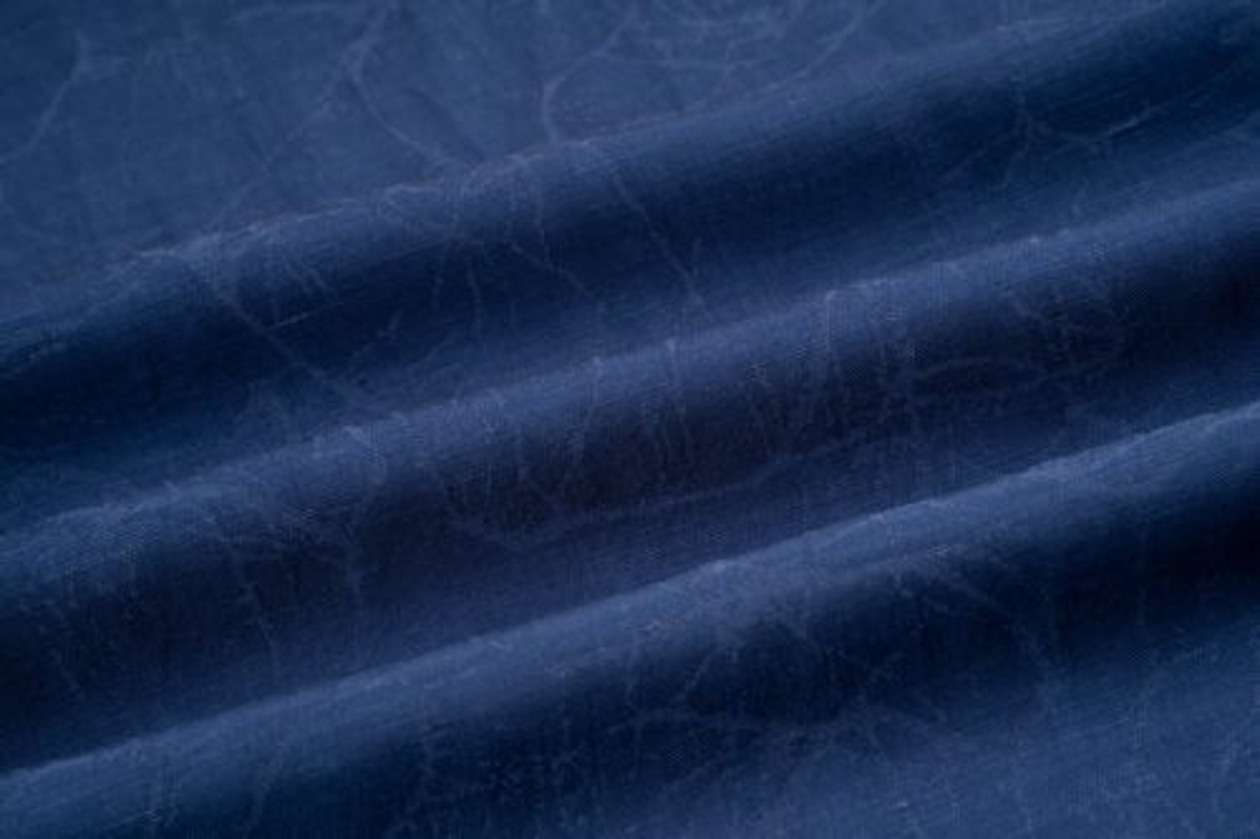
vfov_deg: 18.2
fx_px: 2624
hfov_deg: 27.0
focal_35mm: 75
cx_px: 630
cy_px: 420
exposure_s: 1/125
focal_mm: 75
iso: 100
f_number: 16
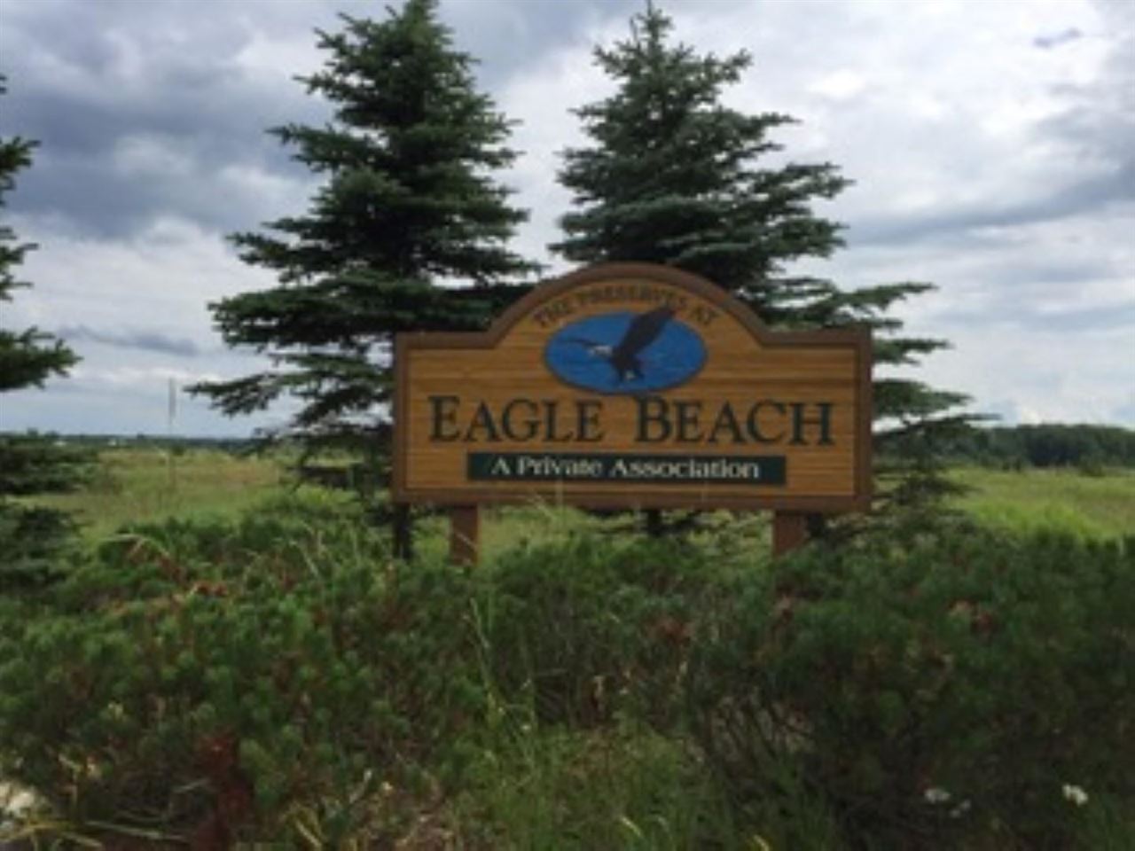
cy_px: 426
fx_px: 951
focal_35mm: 29
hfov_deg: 61.7
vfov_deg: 48.2
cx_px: 568
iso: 32
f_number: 2.2
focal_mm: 4.15
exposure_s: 1/2326
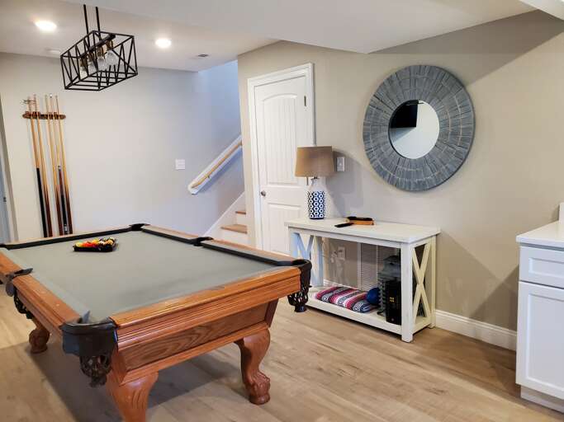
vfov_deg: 53.0
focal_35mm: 26
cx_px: 282
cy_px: 211
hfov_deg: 67.3
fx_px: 424
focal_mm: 4.3
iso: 250
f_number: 2.4
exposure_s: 1/39
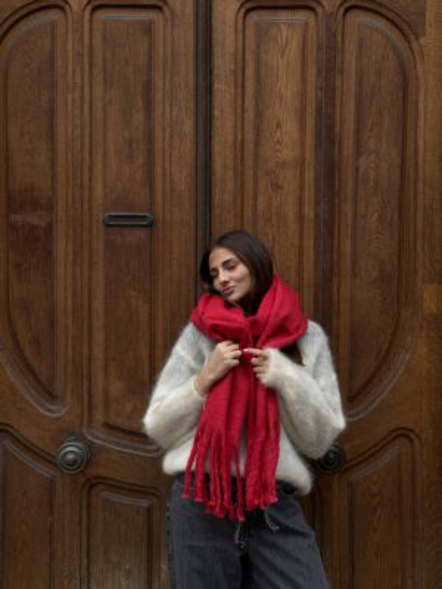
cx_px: 221
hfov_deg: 30.3
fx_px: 817
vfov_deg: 39.7
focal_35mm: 48
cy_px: 294
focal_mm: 6.76
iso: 64
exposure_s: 1/810
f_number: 1.78
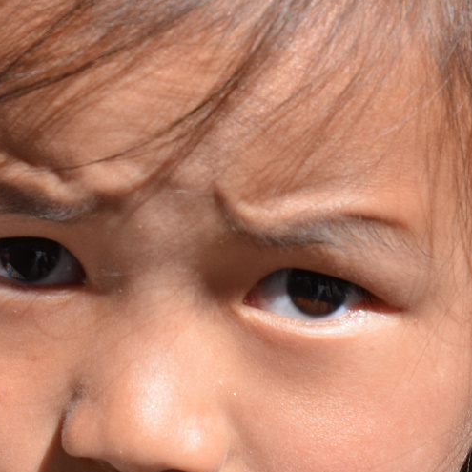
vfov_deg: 5.0
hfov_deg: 5.0
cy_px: 205
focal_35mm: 349
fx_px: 5390
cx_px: 189
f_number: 8
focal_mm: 85
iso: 180
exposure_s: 1/250
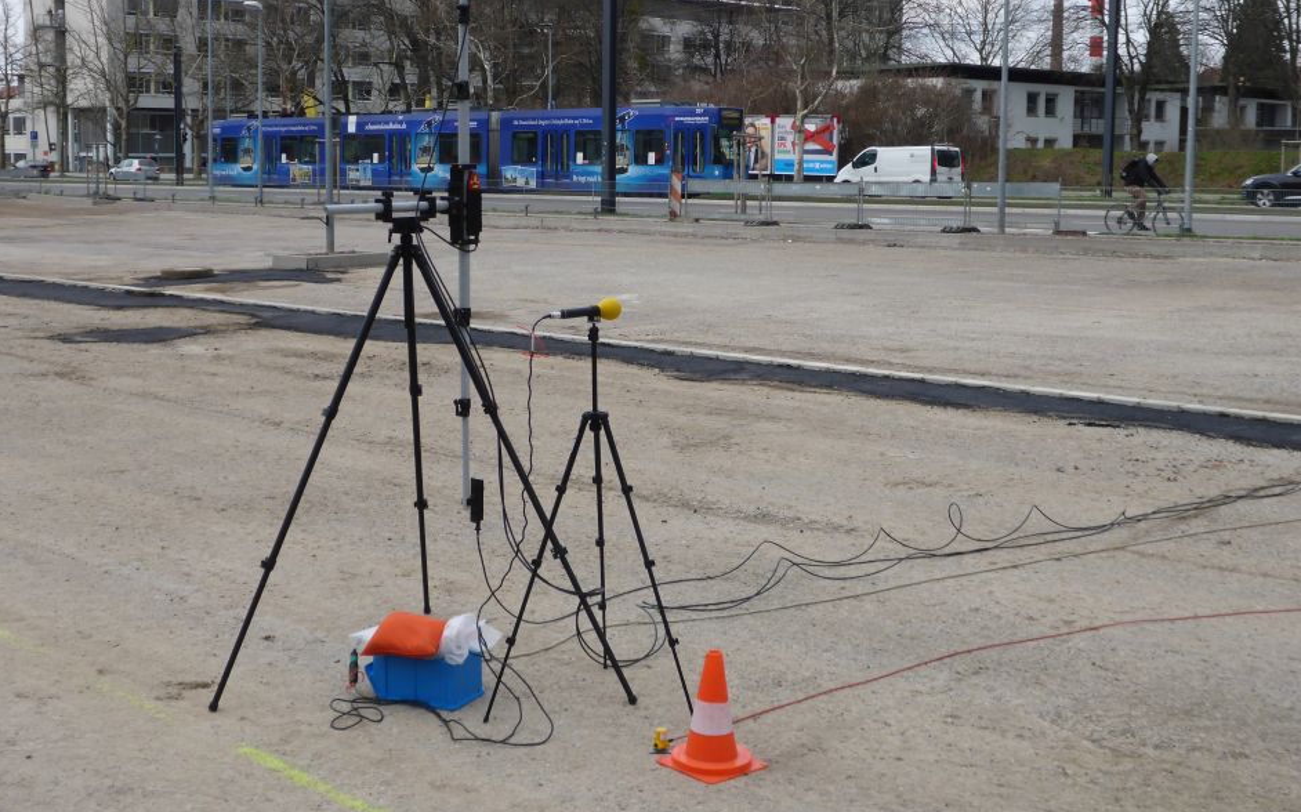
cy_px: 335
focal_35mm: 46
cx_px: 653
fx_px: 1630
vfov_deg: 27.9
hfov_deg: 43.5
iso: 100
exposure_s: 1/320
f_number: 4.2
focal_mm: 7.4
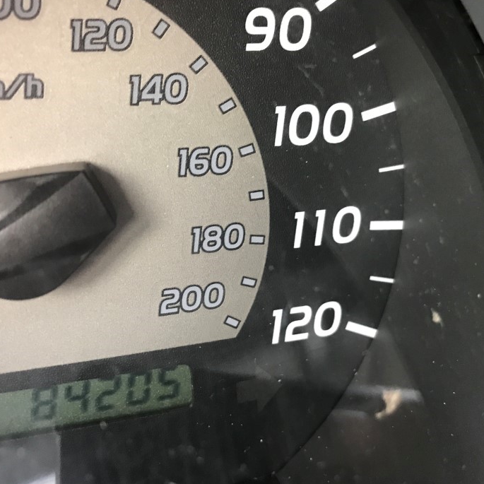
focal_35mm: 37
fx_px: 585
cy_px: 262
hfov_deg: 44.6
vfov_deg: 44.9
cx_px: 300
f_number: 1.8
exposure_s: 1/15
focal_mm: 3.99
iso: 64
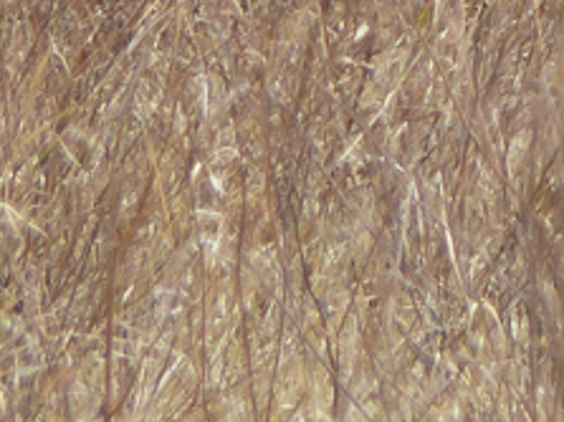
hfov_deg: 0.8
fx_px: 42877
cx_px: 1039
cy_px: -465
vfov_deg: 0.6
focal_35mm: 2633
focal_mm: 90.1
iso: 100
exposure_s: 1/800
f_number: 3.2
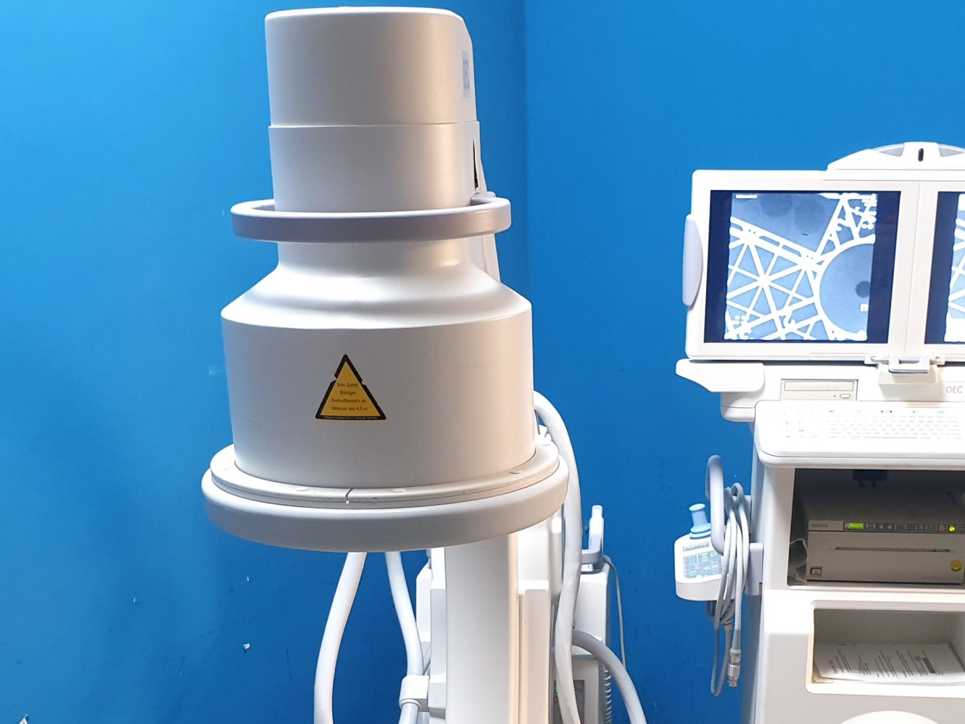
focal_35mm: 50
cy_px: 641
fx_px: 1394
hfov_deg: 38.1
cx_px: 554
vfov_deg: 28.1
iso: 250
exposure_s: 1/29
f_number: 2.4
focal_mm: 4.3
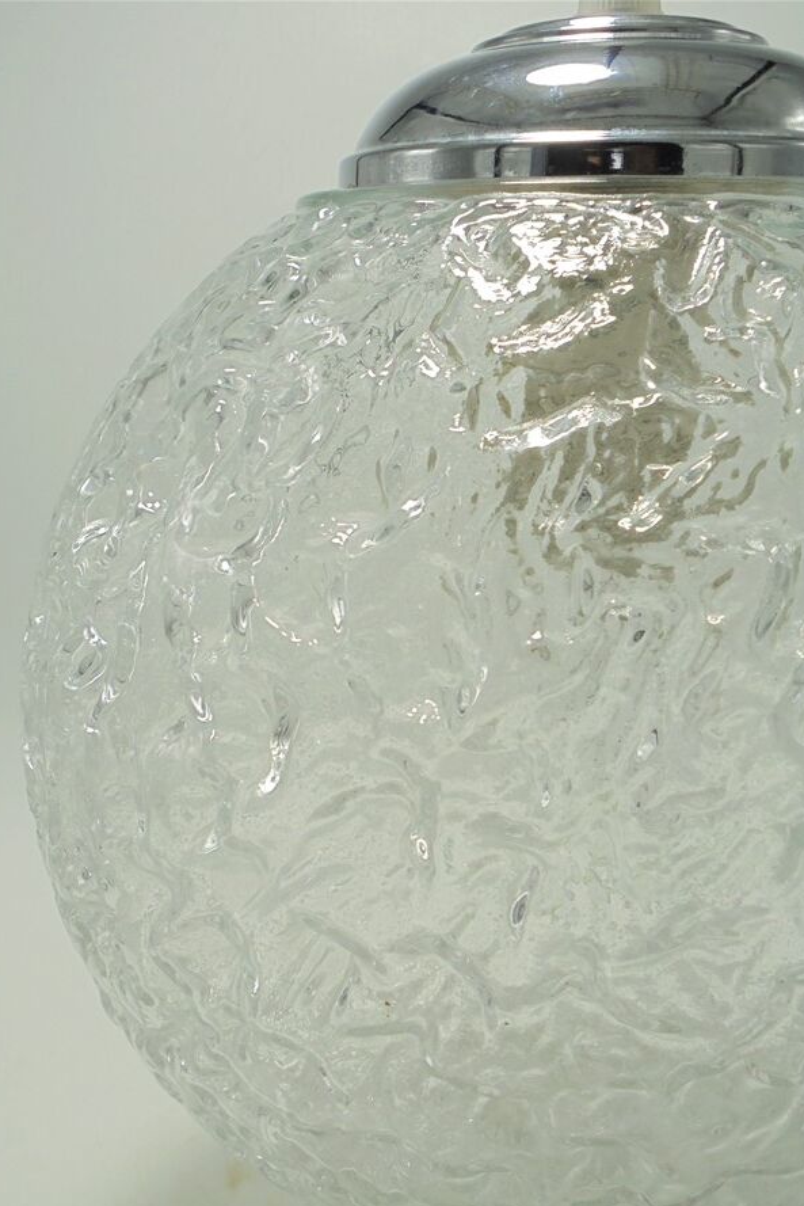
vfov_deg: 48.5
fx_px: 1339
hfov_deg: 33.4
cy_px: 609
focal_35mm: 40
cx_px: 356
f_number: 4.2
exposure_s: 1/80
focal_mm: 6.9
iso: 100
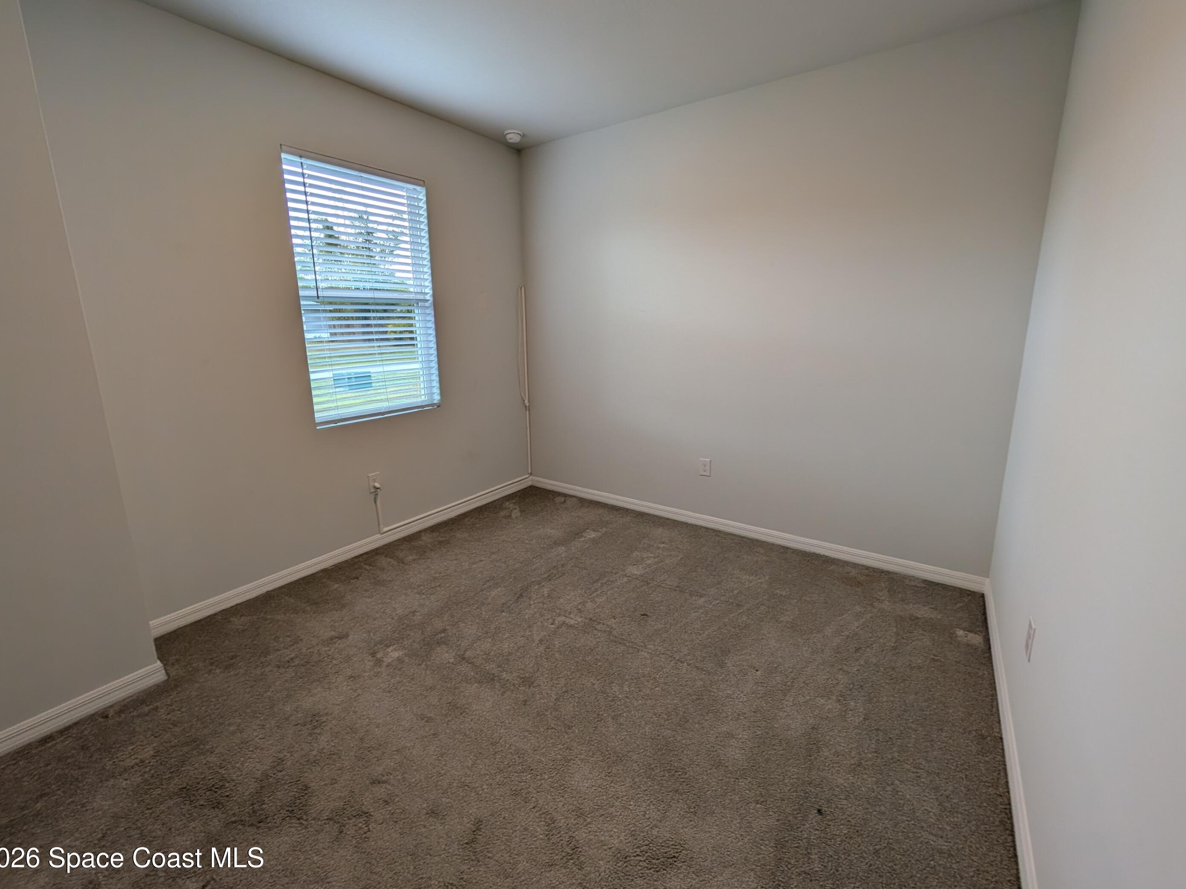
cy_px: 419
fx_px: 445
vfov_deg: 89.8
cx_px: 600
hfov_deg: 106.2
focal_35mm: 13
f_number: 1.7
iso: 44
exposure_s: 1/120
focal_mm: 2.02
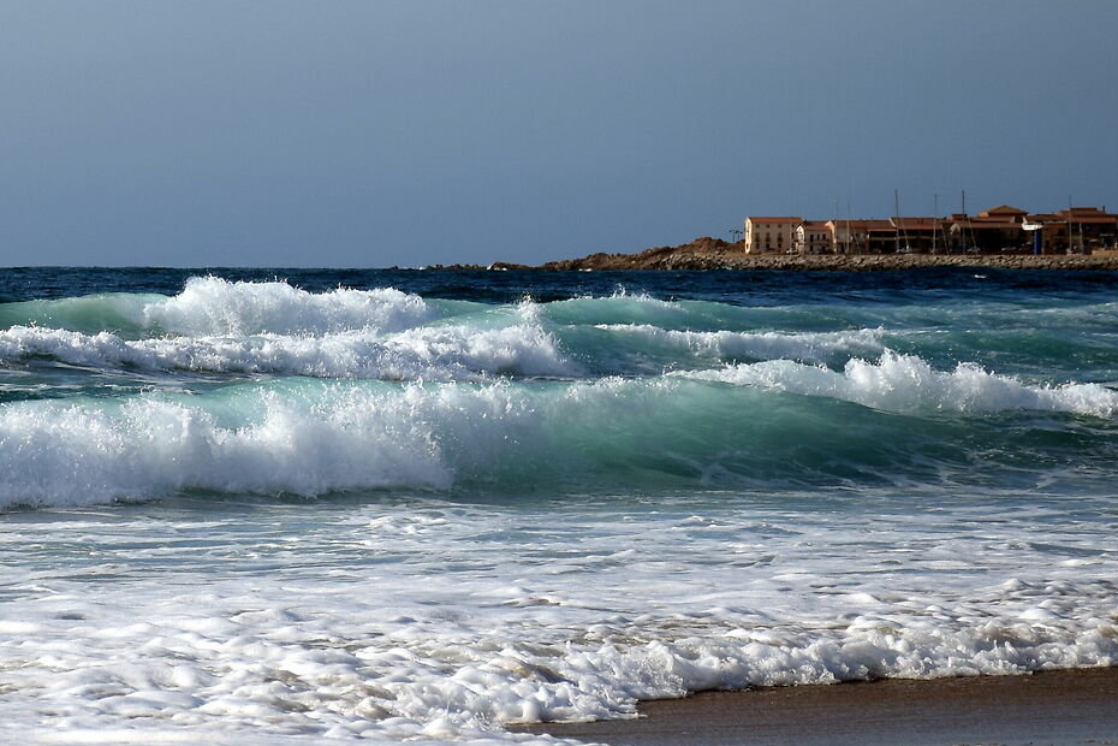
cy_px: 368
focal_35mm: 240
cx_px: -96
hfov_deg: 8.5
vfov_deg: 5.7
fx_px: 7453
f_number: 6.3
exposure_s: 1/640
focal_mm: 62
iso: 100
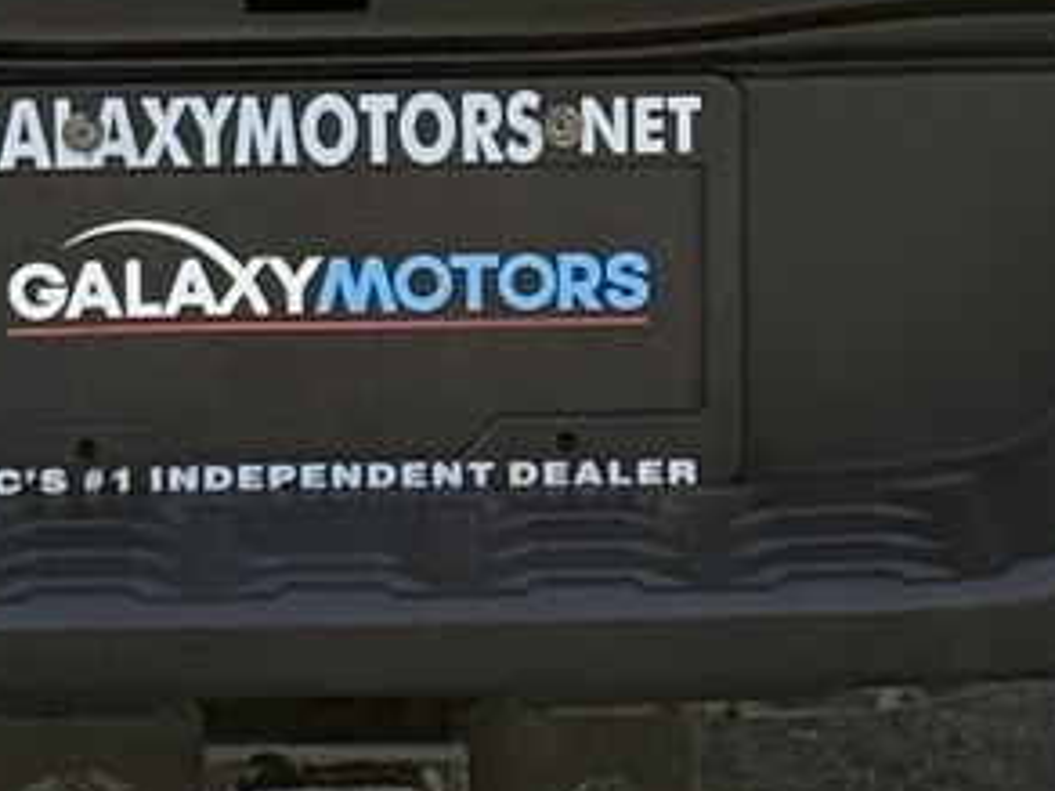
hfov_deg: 5.9
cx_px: 470
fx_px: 10271
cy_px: -545
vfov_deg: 4.4
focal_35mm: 337
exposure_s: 1/1795
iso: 80
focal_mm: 6.76
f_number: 1.78
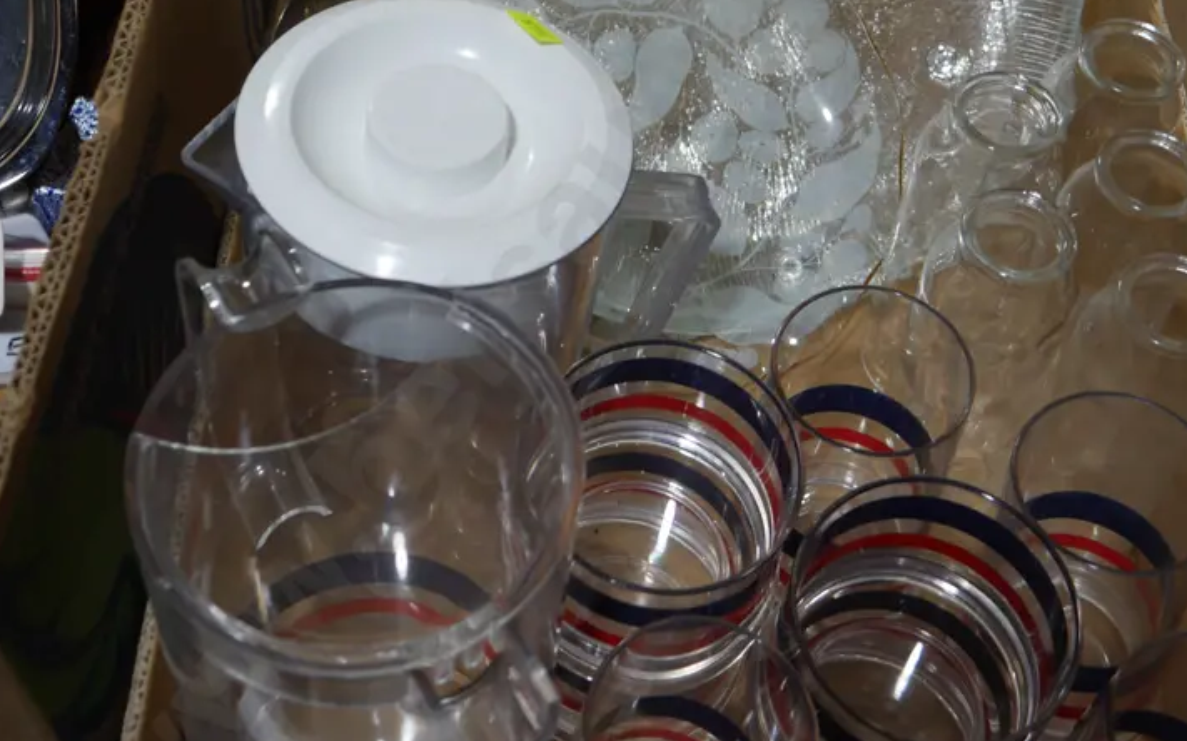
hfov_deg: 36.9
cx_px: 635
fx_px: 1779
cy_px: 140
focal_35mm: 55
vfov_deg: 23.2
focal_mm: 18
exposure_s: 1/125
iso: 200
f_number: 4
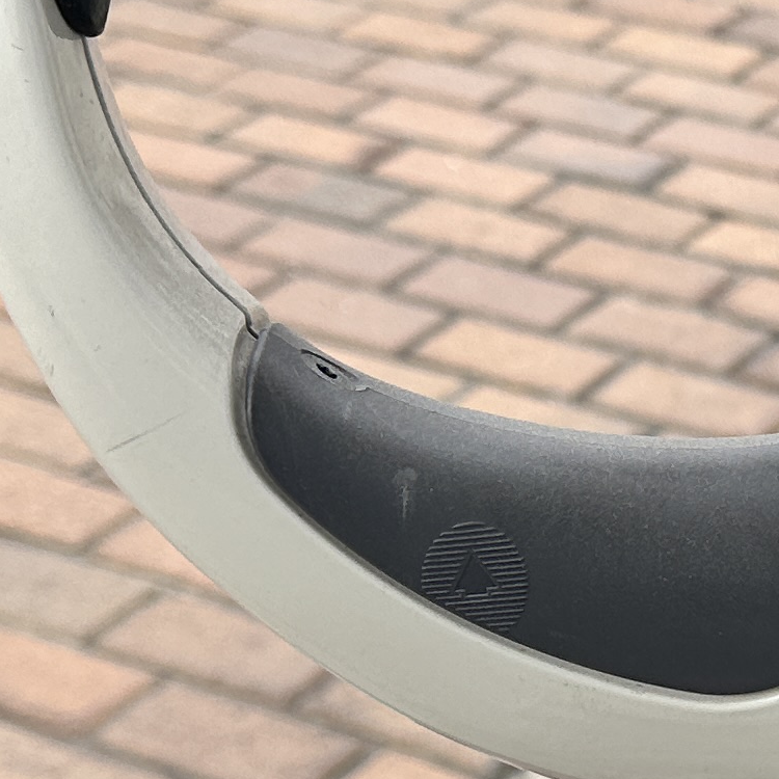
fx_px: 2902
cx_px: 1111
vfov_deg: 15.2
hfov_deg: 14.4
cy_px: 592
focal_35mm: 114
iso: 80
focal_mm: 6.86
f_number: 1.78
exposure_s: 1/611
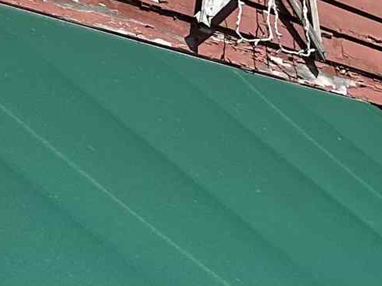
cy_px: 241
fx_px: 1666
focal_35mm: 151
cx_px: 1119
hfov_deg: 10.0
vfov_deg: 9.8
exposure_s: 1/6623
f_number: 1.78
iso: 80
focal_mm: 6.86
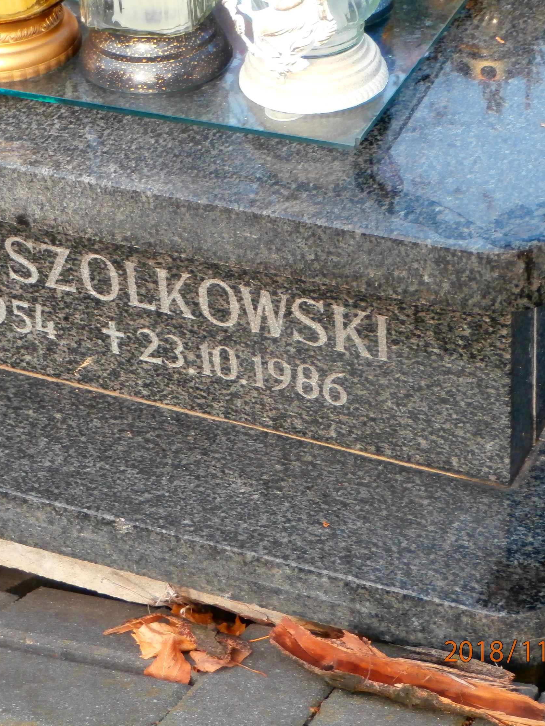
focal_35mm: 115
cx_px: 165
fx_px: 2414
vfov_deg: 17.1
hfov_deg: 12.9
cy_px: 364
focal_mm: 15.16
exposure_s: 1/100
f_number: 5
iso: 160
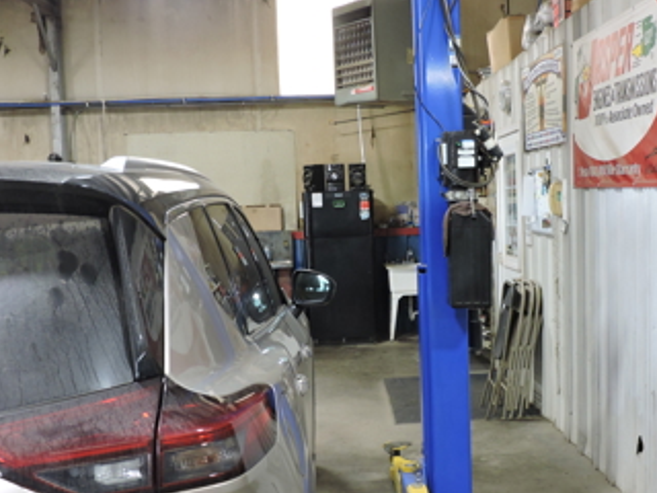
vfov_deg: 29.1
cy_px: 277
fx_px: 949
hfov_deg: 38.0
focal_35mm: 50
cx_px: 394
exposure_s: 1/40
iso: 400
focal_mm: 7.1
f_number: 3.3
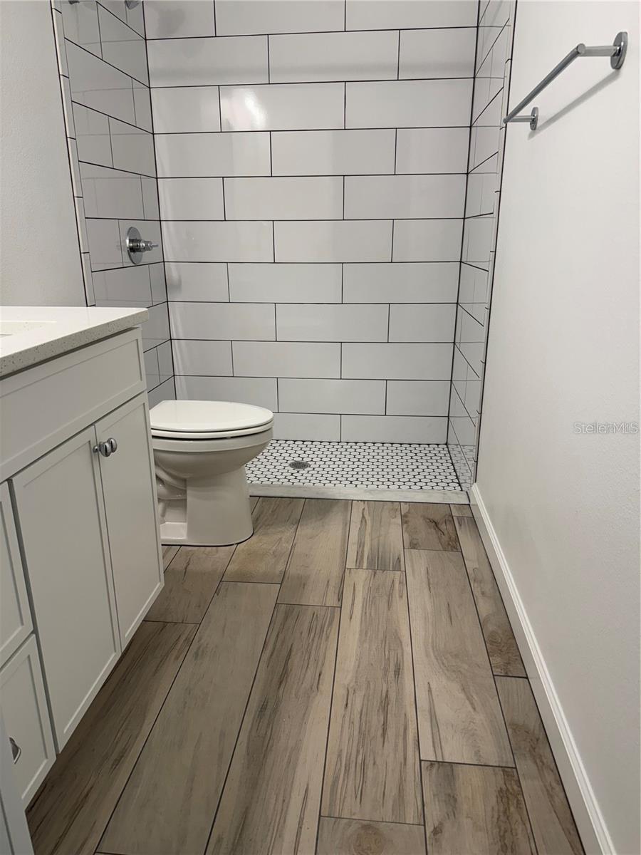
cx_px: 320
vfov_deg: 71.6
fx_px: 593
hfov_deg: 56.8
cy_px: 428
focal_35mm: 24
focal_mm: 6.76
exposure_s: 1/120
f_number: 1.78
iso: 80
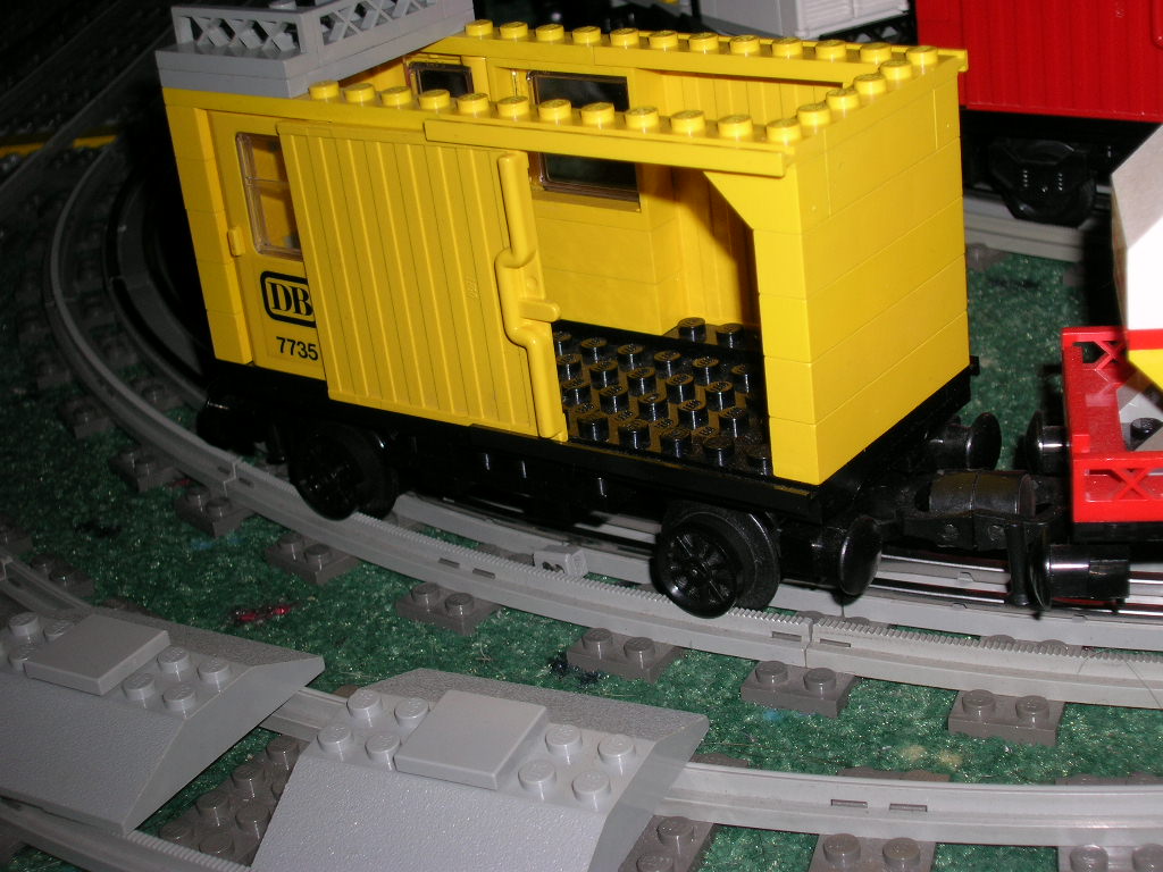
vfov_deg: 25.2
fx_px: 1949
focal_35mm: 58
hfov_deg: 33.2
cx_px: 582
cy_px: 436
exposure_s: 1/60.1
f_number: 3.5
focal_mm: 9.7
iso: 50
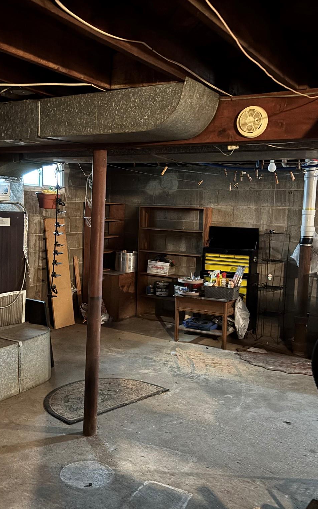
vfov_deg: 52.8
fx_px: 513
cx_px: 120
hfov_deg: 34.3
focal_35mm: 37
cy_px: 254
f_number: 1.6
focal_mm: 5.96
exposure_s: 1/12
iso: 640
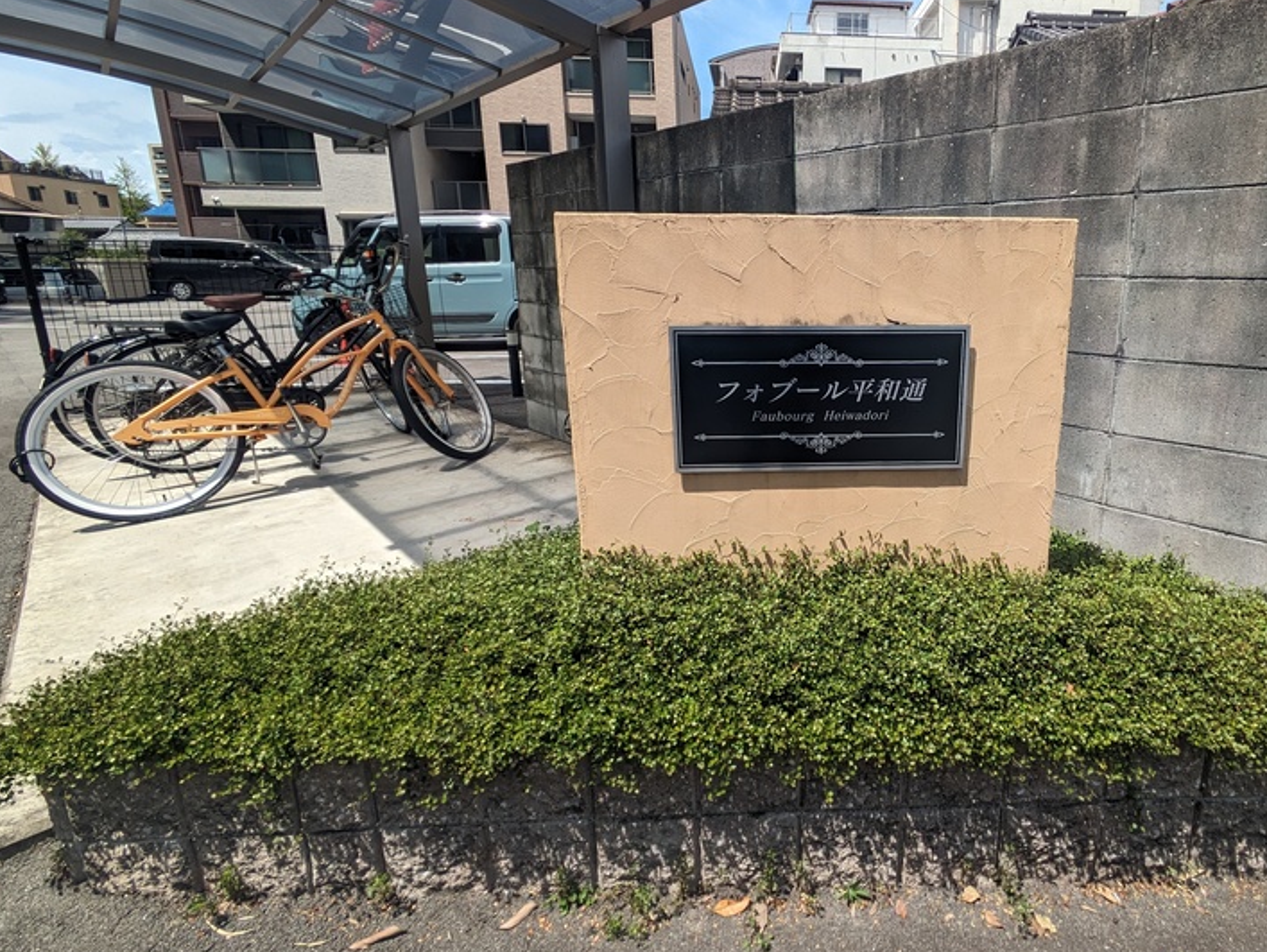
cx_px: 814
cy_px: 416
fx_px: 696
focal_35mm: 19
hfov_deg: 82.5
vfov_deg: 68.5
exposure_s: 1/1319
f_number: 2.2
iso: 46
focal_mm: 1.83
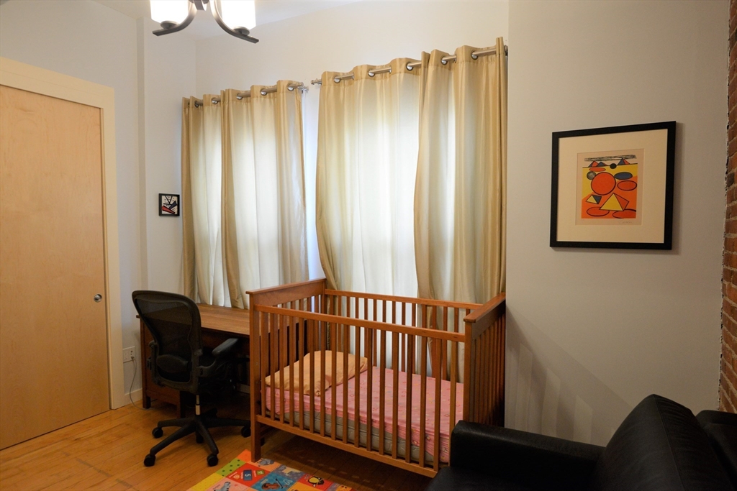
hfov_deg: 84.0
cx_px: 368
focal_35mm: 20
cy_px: 246
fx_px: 409
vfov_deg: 61.9
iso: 3200
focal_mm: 20
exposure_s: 1/50
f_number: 4
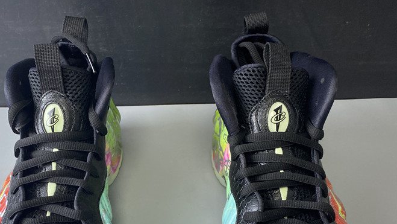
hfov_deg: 47.0
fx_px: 453
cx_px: 157
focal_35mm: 43
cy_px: 184
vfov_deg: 27.1
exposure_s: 1/50
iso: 100
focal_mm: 4.25
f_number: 1.8
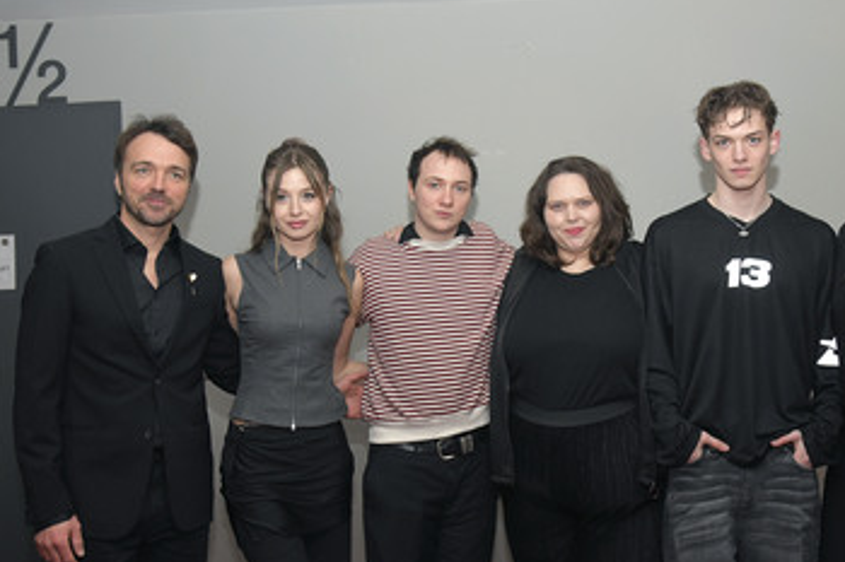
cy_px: 323
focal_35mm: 40
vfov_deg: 33.3
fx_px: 938
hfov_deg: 48.1
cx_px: 523
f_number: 5.6
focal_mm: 31
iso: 2000
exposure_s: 1/200
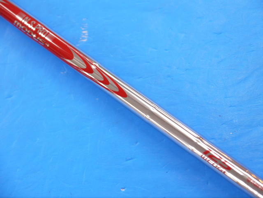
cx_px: 132
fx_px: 638
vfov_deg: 17.6
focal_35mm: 84
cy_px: 99
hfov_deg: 23.3
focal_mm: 42
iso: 640
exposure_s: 1/80
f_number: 5.6
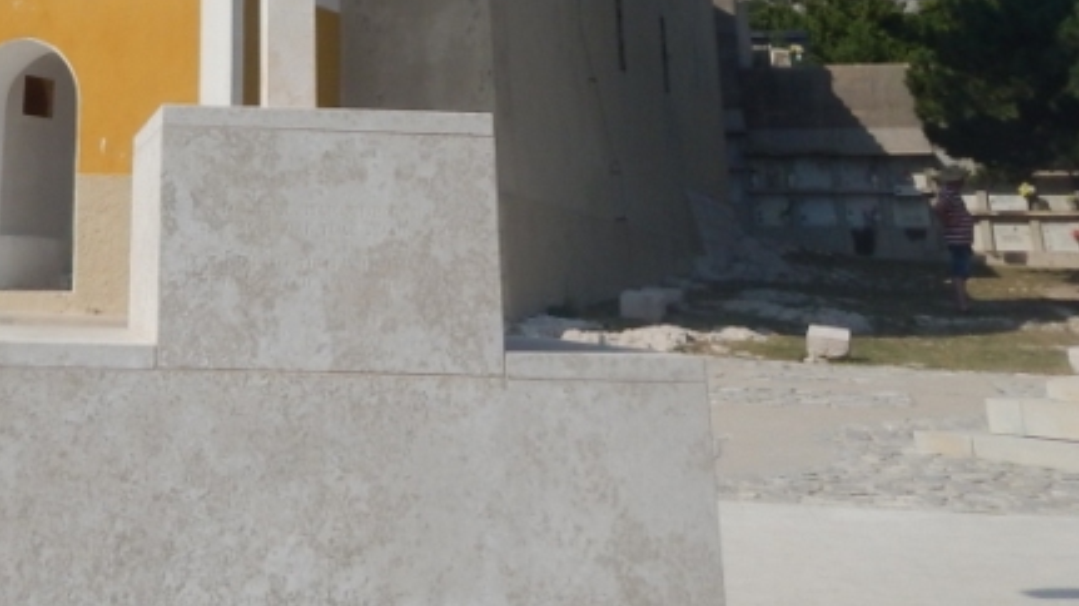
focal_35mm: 57
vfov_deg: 18.3
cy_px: -346
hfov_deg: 34.9
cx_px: 148
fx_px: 1630
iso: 125
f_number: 6
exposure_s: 1/1000
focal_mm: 4
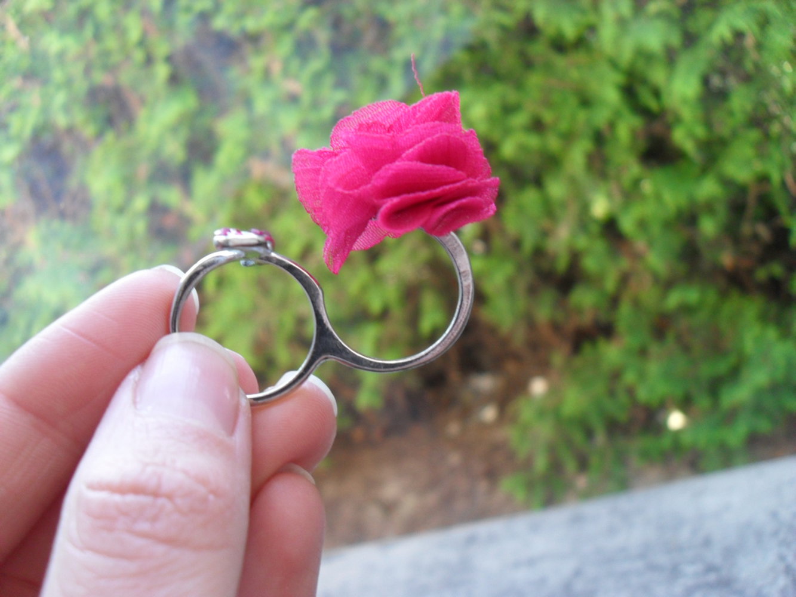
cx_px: 398
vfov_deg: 40.7
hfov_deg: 52.6
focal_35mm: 35
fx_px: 805
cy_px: 298
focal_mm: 6.2
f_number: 2.8
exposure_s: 1/30
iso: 160
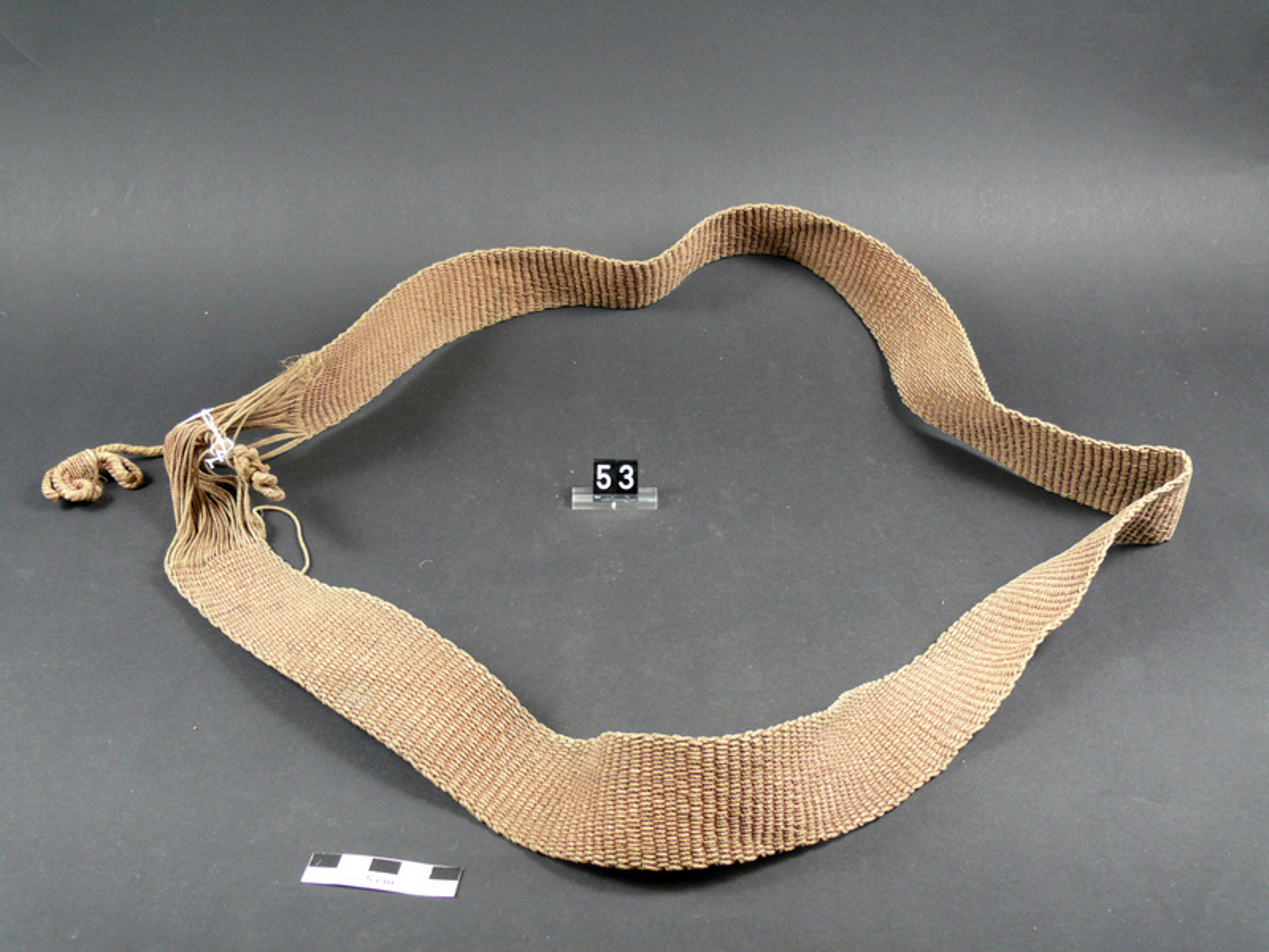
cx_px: 634
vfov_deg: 32.9
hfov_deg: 42.9
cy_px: 476
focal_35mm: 44
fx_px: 1613
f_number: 3.2
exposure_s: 1/20
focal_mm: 9.2
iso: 200
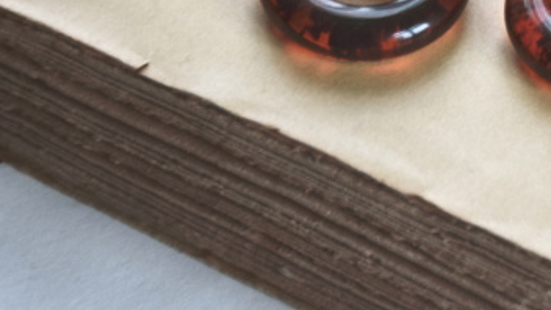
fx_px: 5004
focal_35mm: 343
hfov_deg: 6.3
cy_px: -215
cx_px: 718
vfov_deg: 3.5
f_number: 5.6
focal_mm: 75
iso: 800
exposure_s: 1/250
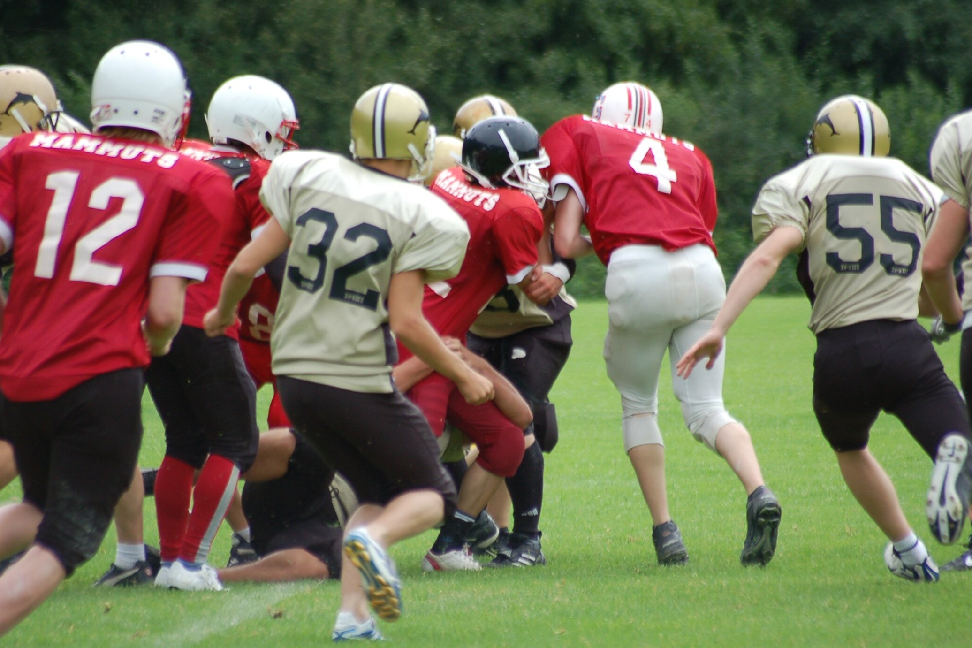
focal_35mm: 477
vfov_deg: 2.9
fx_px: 12877
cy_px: 322
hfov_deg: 4.3
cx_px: 488
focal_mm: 300
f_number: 5.6
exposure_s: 1/500
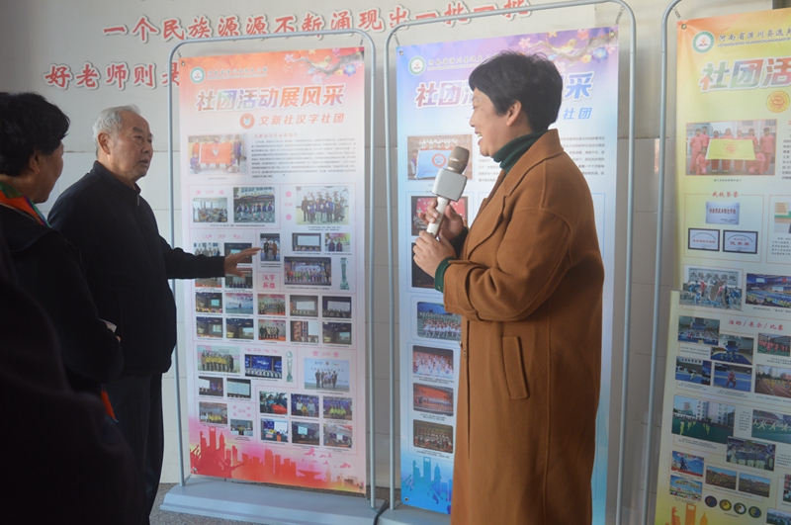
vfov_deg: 41.6
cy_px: 262
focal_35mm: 32
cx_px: 396
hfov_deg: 59.6
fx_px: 691
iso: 400
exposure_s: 1/60
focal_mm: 21
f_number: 4
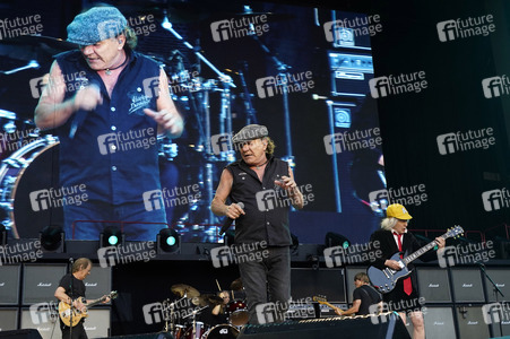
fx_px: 595
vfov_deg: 31.8
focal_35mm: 42
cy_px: 170
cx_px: 255
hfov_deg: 46.4
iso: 1600
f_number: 5
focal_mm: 42
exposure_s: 1/400
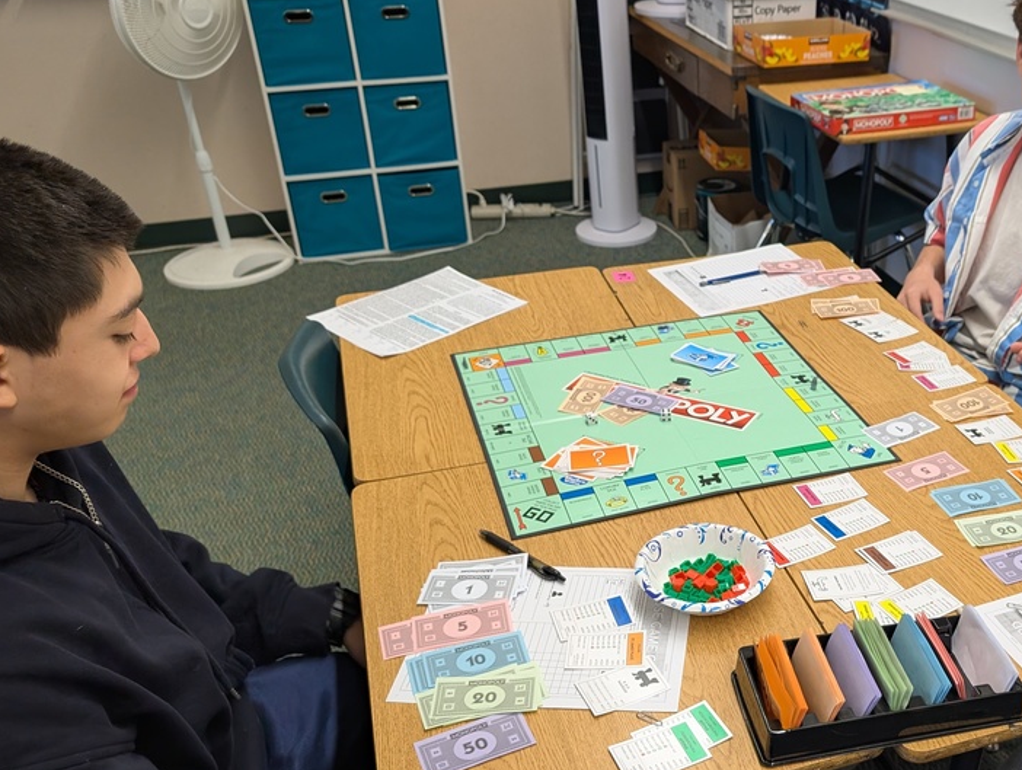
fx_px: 1035
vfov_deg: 40.6
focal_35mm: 35
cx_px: 708
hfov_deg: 51.3
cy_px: 464
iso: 228
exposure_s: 1/109
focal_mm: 6.9
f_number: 1.68
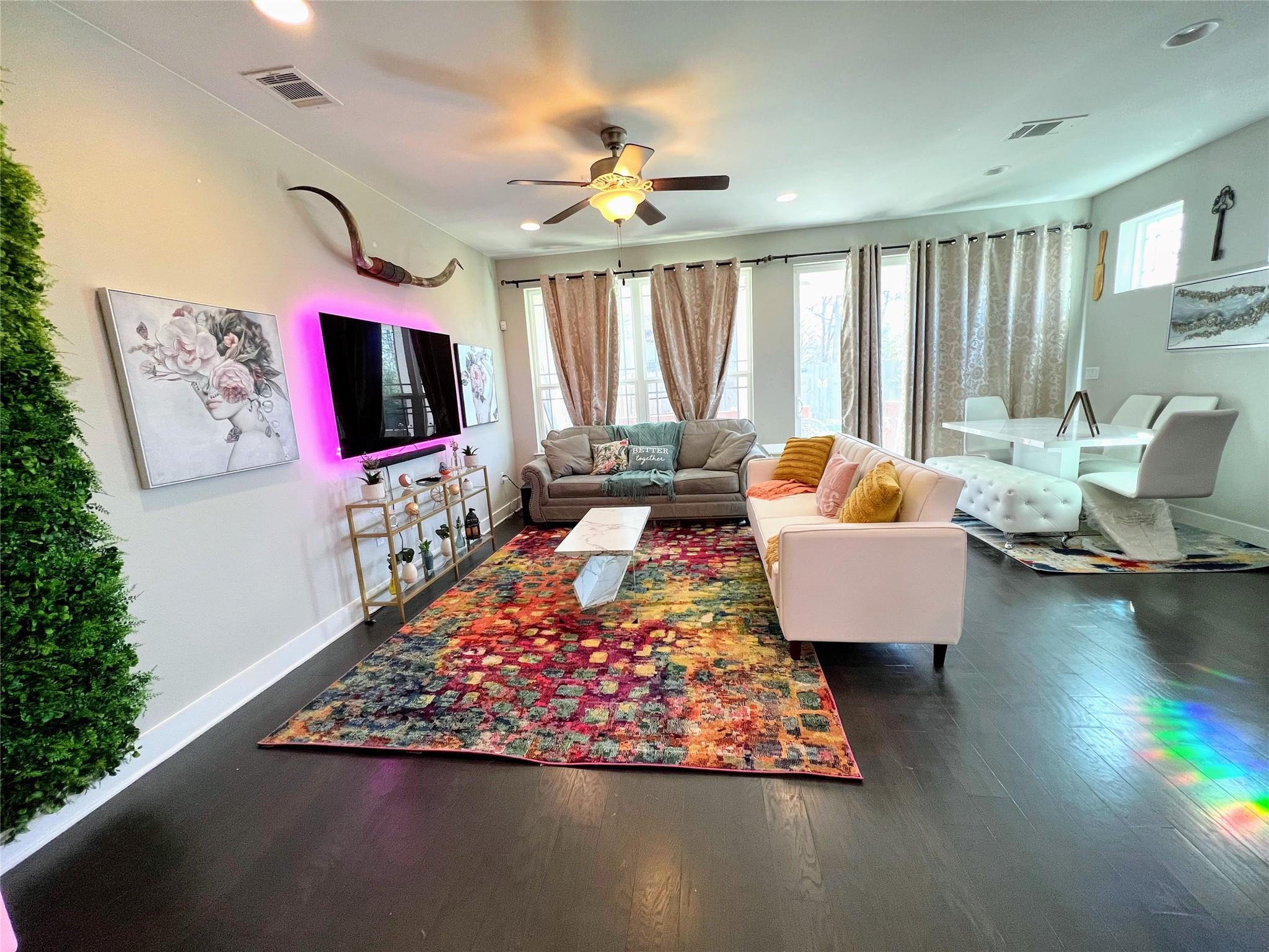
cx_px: 634
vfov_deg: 89.9
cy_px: 476
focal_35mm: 13
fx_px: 477
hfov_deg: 106.2
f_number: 1.8
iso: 200
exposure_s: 1/100
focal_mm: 1.57
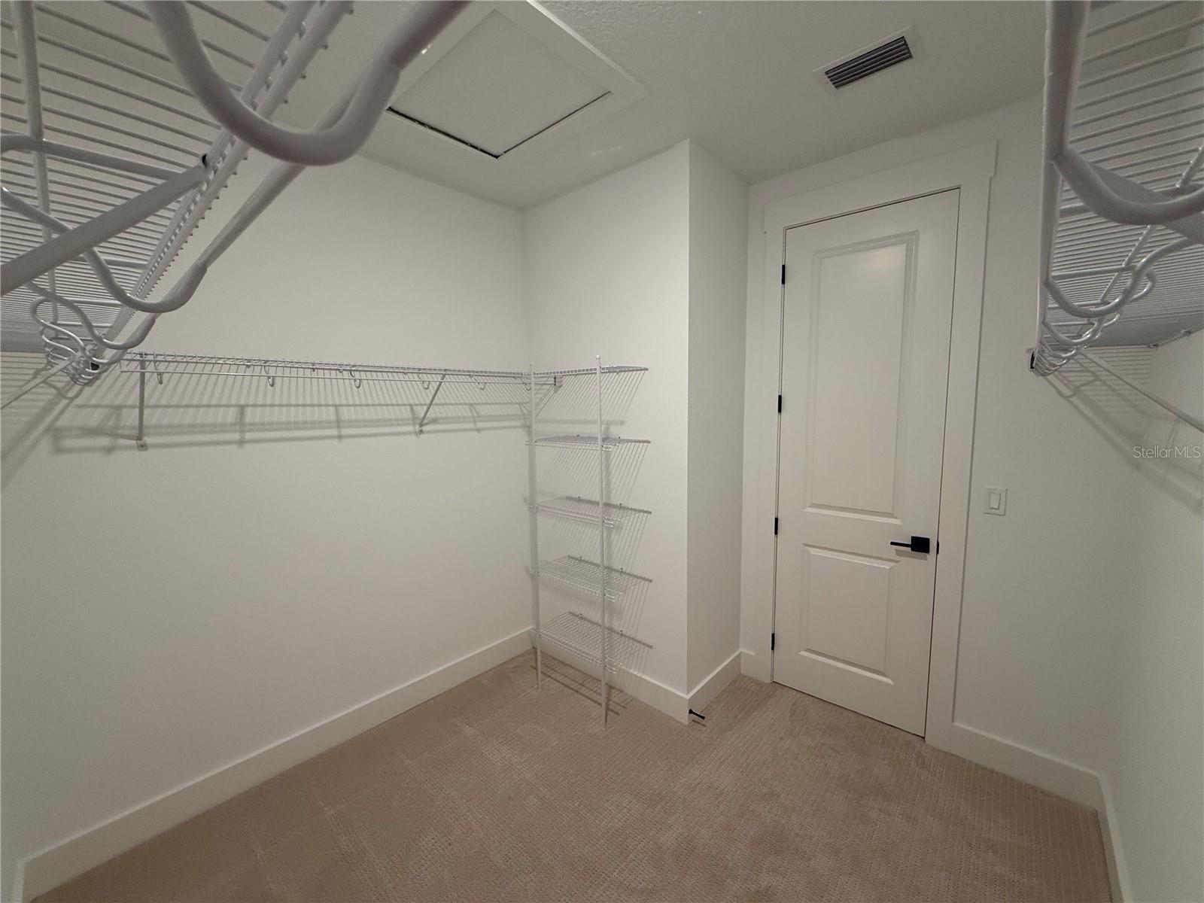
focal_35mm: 14
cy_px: 452
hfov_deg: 102.1
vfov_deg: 85.7
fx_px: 487
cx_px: 602
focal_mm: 2.22
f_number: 2.2
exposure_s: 1/120
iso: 320
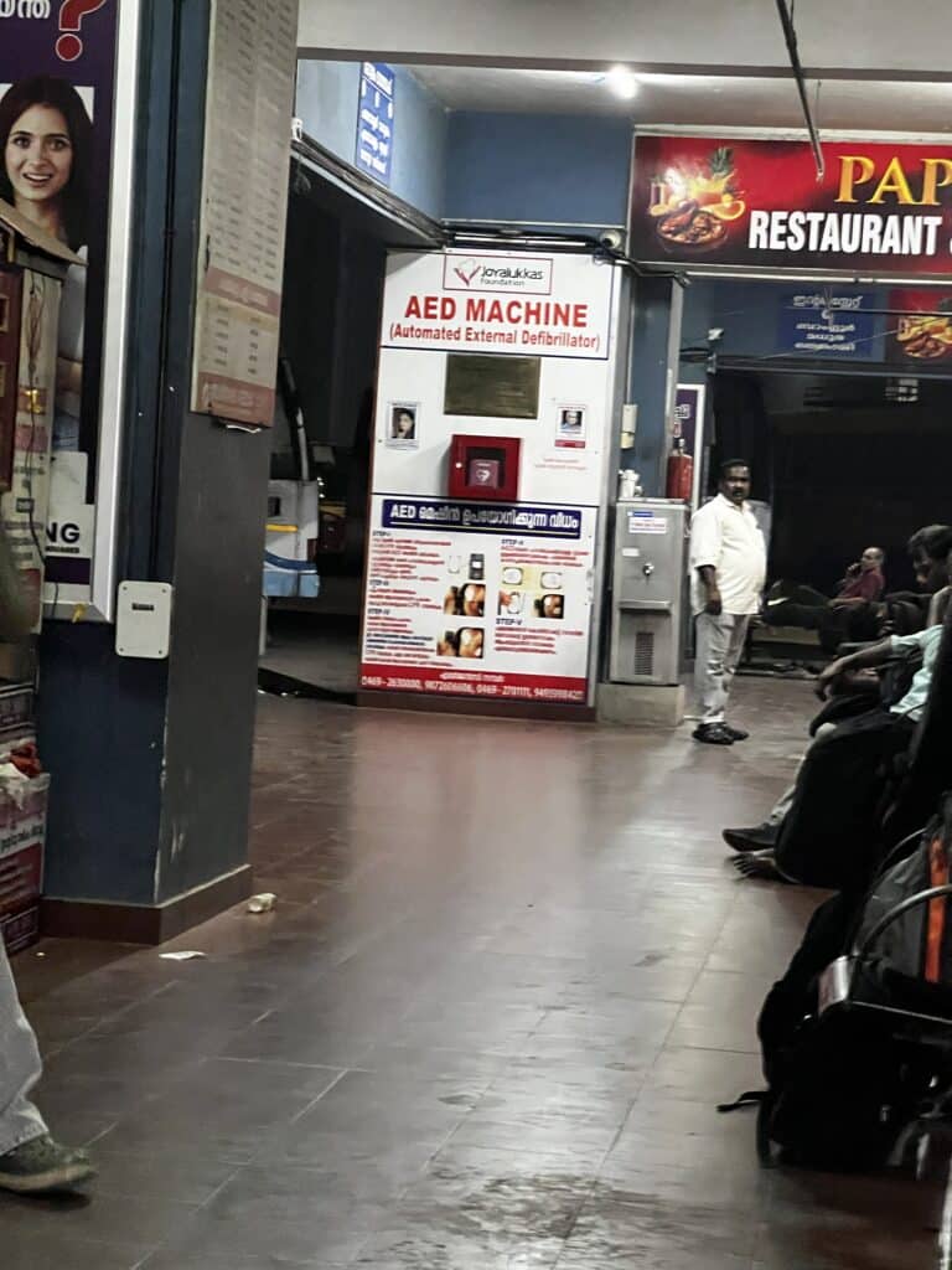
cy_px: 635
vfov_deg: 25.3
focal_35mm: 77
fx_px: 2824
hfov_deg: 19.1
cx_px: 476
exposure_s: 1/25
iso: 1250
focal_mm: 9
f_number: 2.8
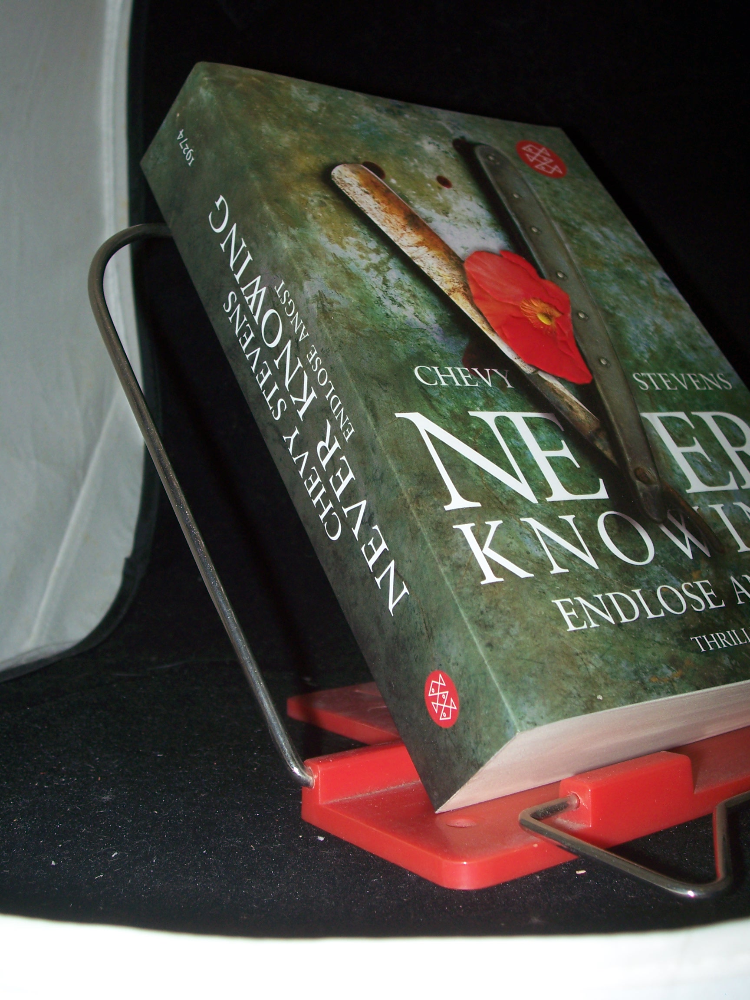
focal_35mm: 42
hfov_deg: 34.3
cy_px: 500
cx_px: 375
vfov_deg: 44.8
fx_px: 1213
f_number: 2.8
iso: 80
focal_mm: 7
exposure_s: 1/60
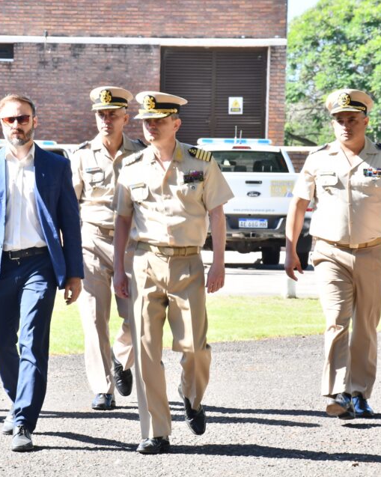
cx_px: 101
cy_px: 239
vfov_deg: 10.1
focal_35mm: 191
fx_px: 2694
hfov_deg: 8.1
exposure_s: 1/100
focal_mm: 90
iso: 250
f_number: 10
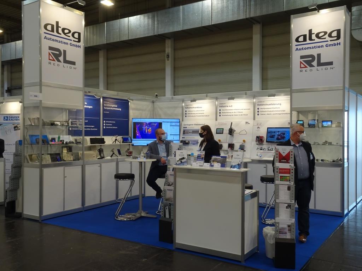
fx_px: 345
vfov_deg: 42.9
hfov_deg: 55.4
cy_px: 136
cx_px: 181
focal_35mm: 33
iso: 100
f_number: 4
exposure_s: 1/40
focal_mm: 5.61
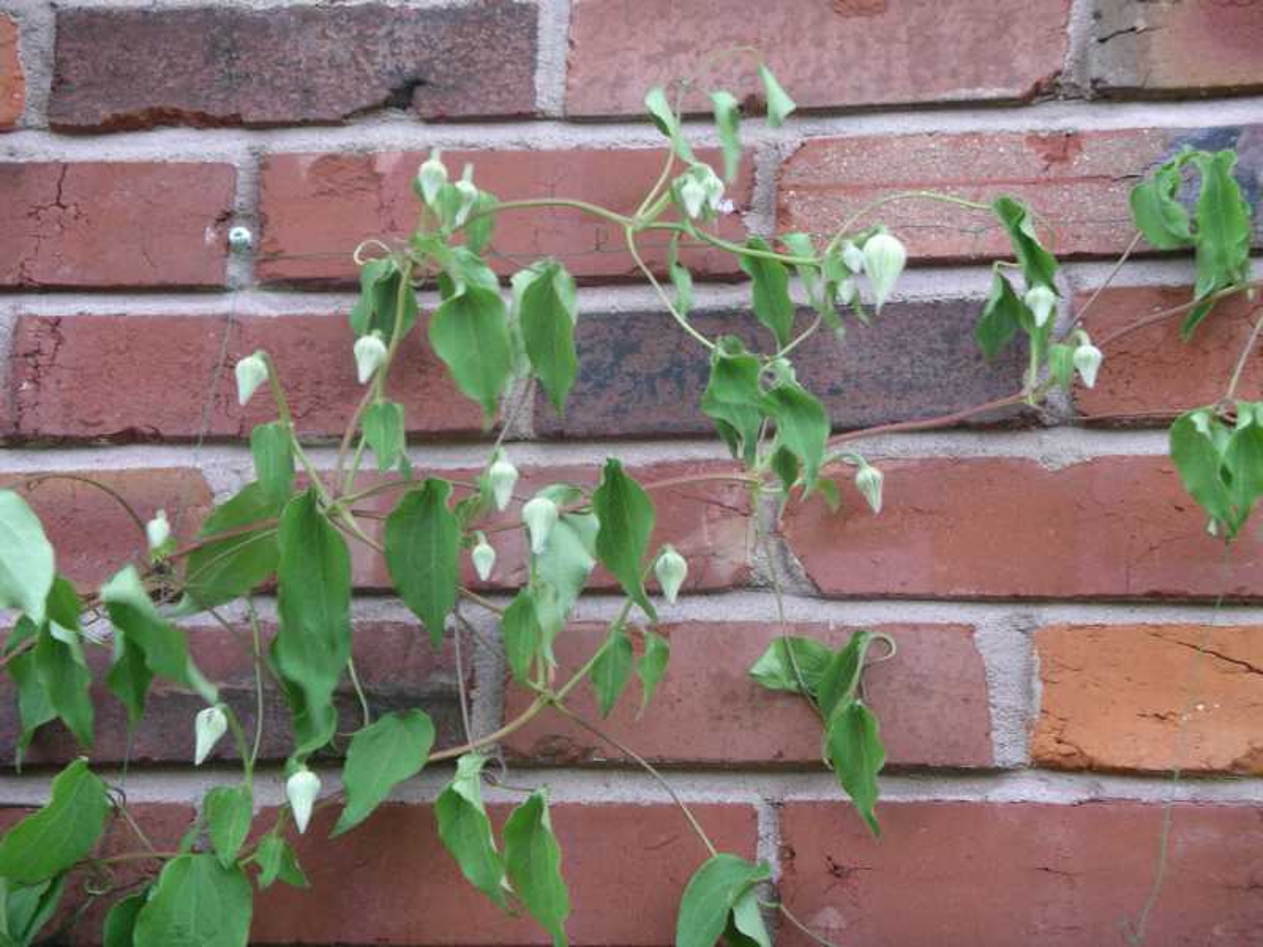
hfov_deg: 20.0
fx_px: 3576
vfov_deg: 15.1
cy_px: 474
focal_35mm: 98
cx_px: 632
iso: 200
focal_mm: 20.4
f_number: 3.8
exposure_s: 1/80
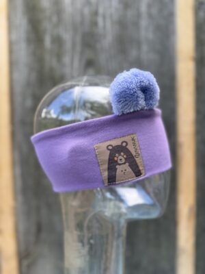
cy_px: 137
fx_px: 190
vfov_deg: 71.6
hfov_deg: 56.8
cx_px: 102
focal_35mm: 24
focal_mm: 6.76
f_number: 1.78
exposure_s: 1/260
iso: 64
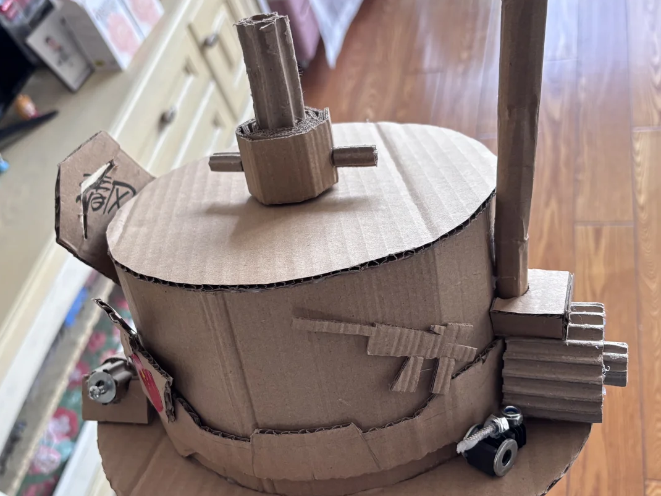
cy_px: 252
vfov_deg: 40.7
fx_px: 668
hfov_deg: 52.4
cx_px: 275
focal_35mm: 35
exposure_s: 1/60
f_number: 1.6
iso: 160
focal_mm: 5.96
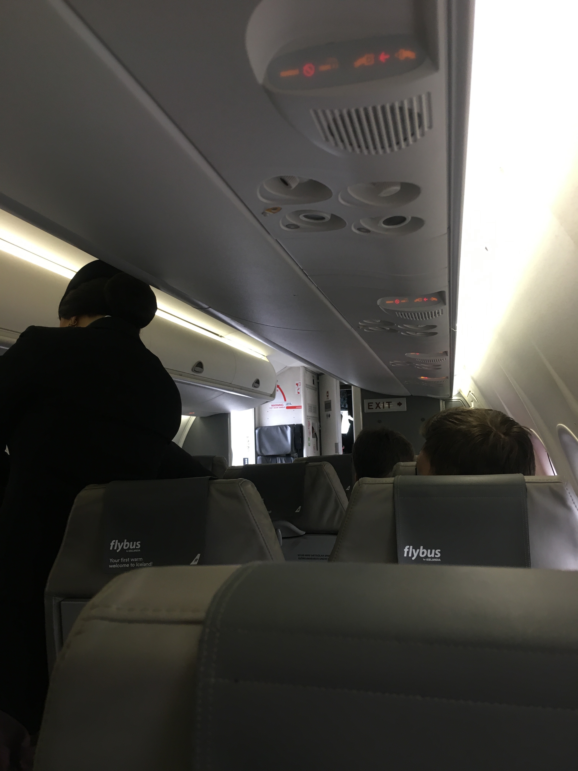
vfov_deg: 61.7
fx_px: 646
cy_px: 386
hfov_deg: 48.2
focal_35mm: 29
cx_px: 289
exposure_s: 1/33
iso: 50
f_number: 2.2
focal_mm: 4.15
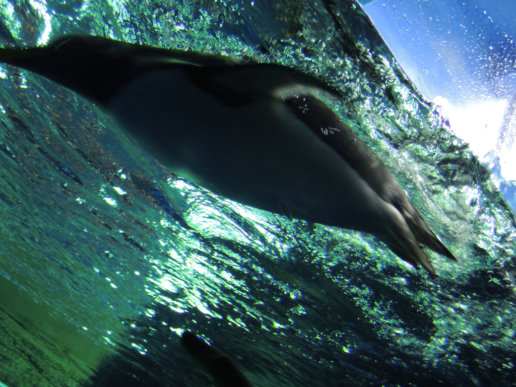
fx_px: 522
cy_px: 194
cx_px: 258
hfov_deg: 52.6
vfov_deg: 40.7
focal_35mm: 35
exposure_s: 1/60
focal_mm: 6.3
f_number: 2.5
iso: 360
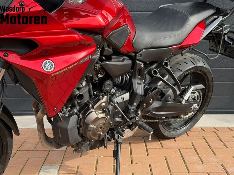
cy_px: 88
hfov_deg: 39.7
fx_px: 324
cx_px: 117
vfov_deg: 30.3
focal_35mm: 48
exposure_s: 1/928
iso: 100
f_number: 1.78
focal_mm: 6.76
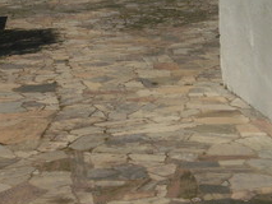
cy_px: 49
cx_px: 49
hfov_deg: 19.2
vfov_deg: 14.6
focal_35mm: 101
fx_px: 794
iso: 100
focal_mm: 7.61
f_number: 10.1
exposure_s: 1/640
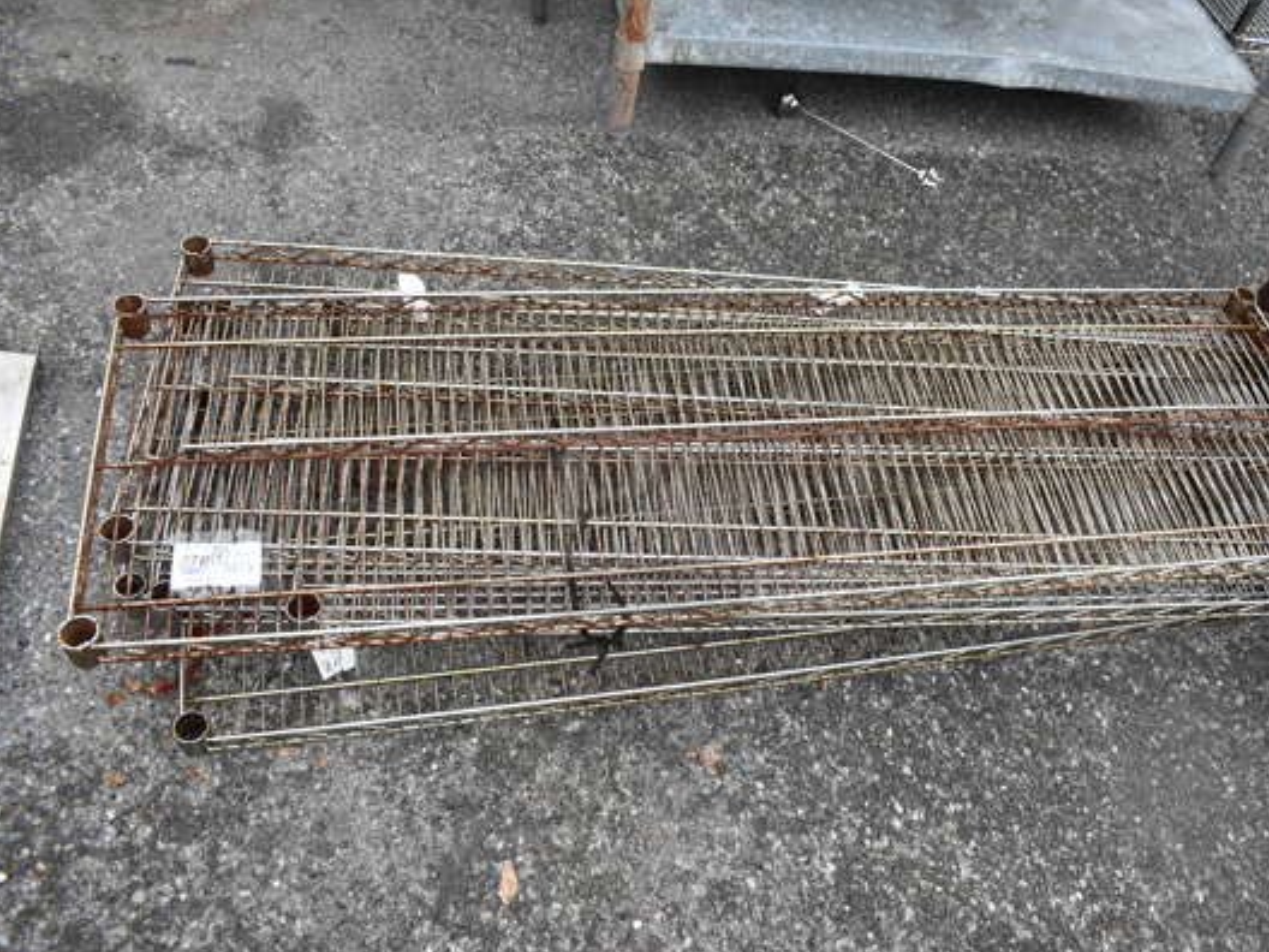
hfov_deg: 59.8
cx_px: 714
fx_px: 1100
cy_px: 488
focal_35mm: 30
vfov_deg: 46.8
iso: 400
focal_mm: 18
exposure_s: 1/125
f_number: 5.6
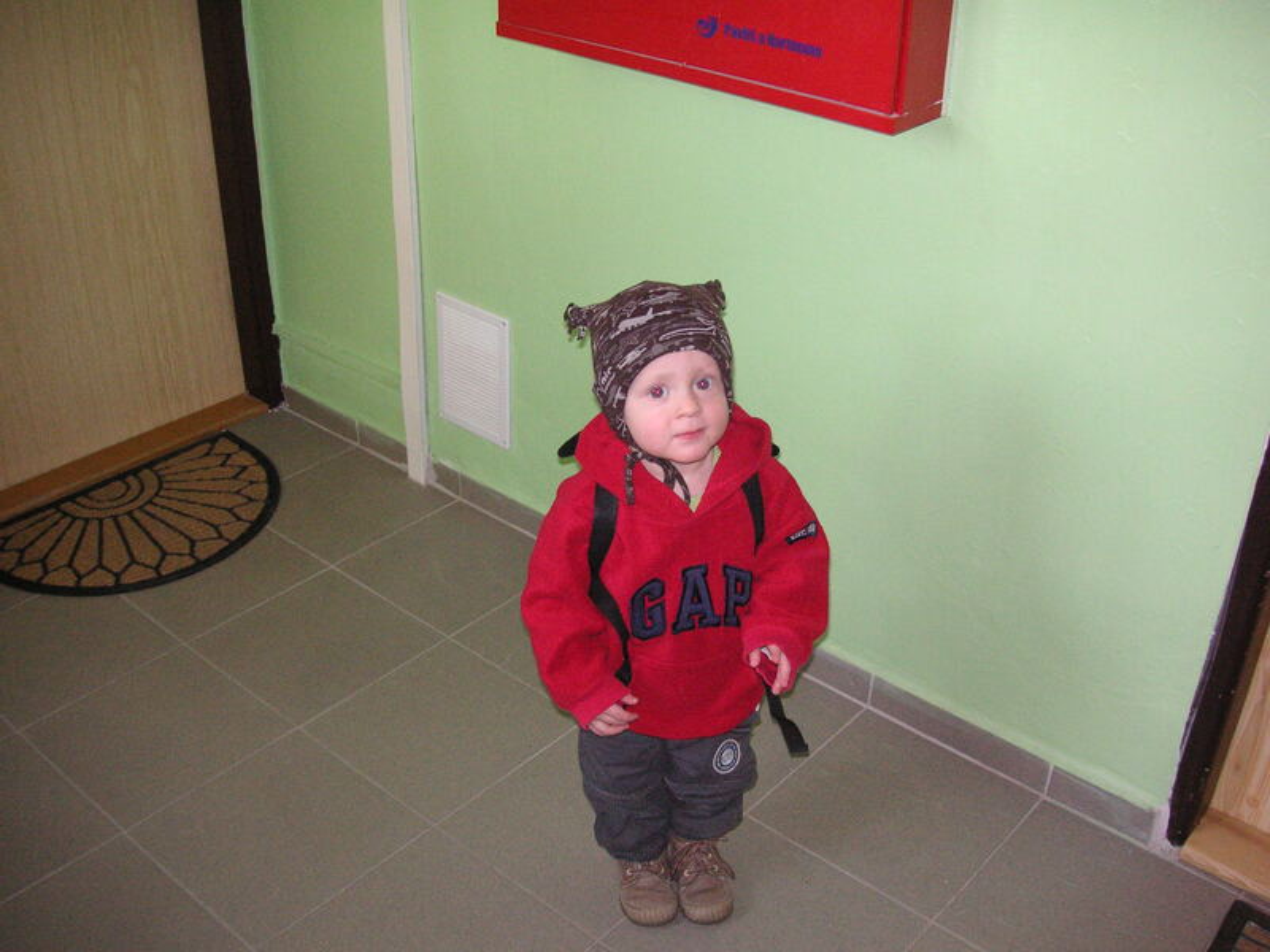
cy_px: 476
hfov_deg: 50.1
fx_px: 1357
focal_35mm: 37
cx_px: 635
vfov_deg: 38.7
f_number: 2.8
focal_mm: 6.1
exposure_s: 1/45
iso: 160
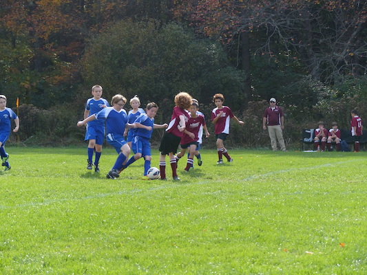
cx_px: 184
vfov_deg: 10.1
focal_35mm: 147
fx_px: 1559
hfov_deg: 13.4
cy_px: 138
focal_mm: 26.5
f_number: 2.8
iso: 320
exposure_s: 1/500
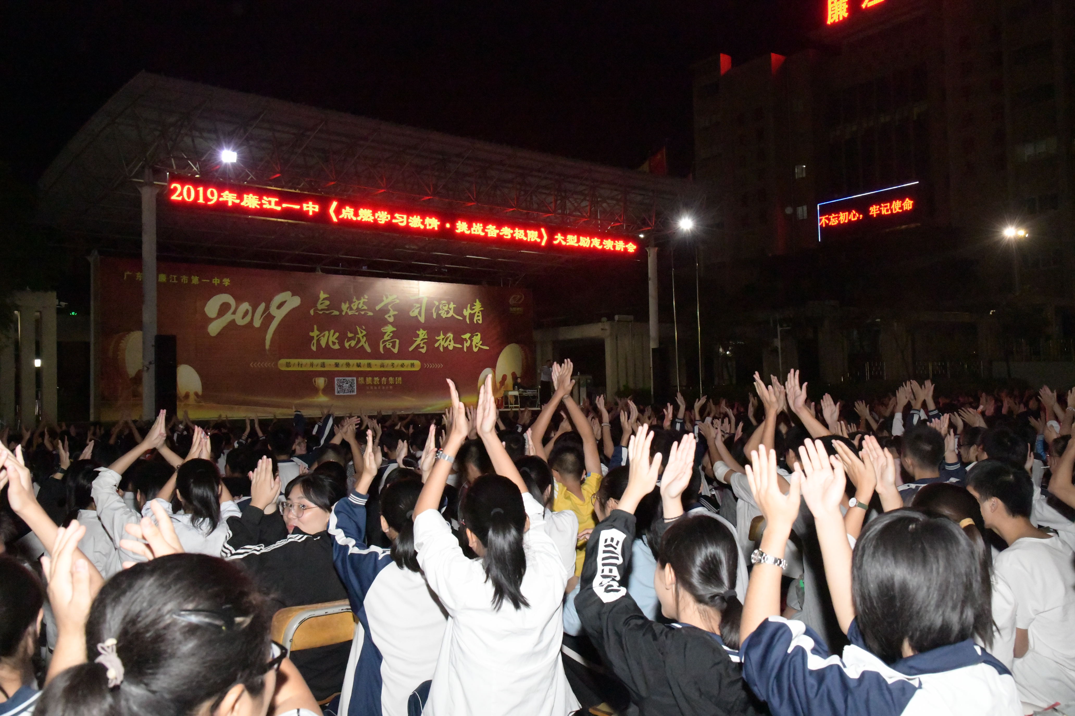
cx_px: 538
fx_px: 955
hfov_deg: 58.7
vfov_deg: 41.1
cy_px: 358
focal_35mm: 32
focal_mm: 32
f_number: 9
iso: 25600
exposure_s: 1/160
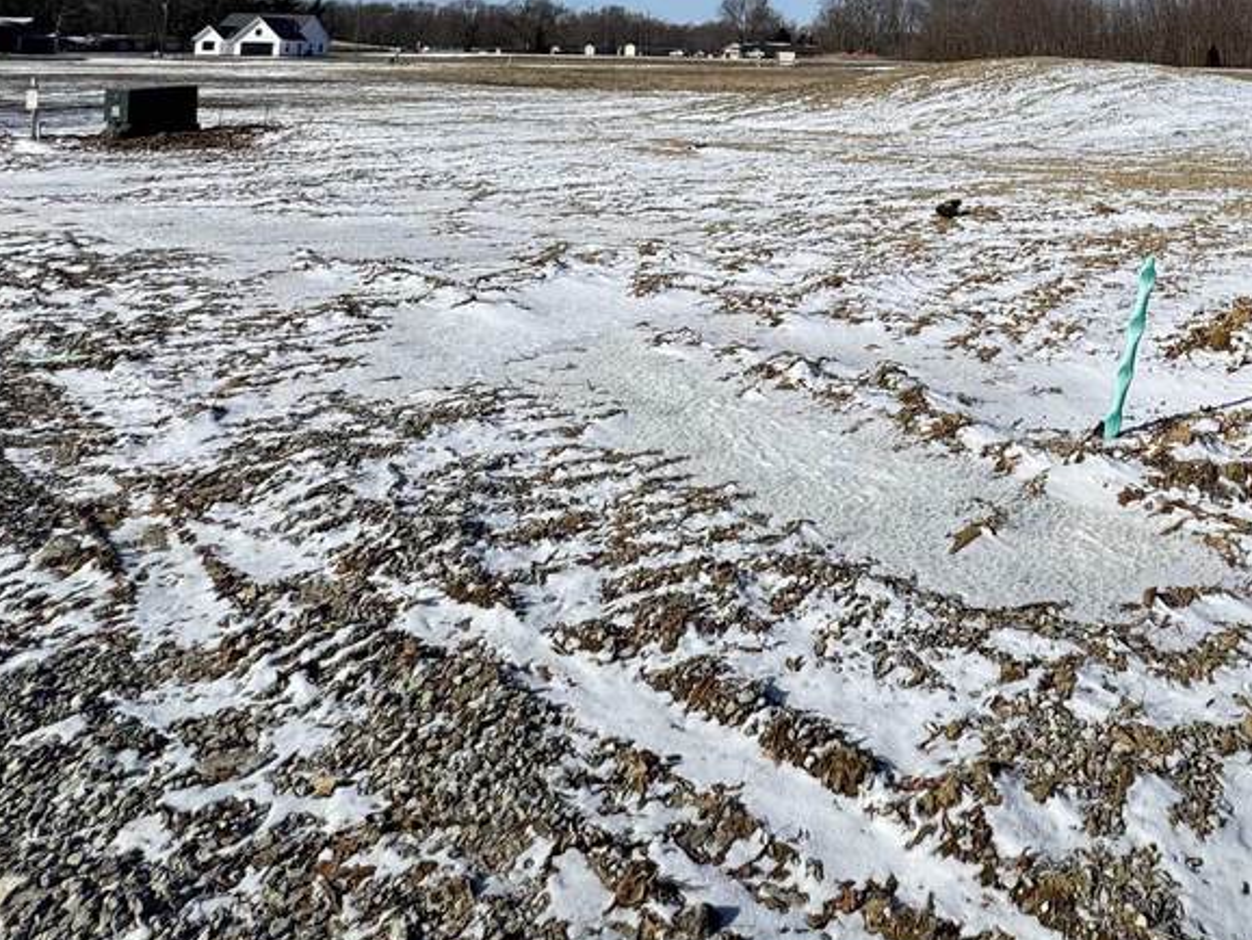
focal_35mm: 31
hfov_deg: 53.3
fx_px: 1122
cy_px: -71
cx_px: 1051
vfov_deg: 38.4
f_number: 2.2
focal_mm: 2.22
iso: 50
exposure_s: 1/4630
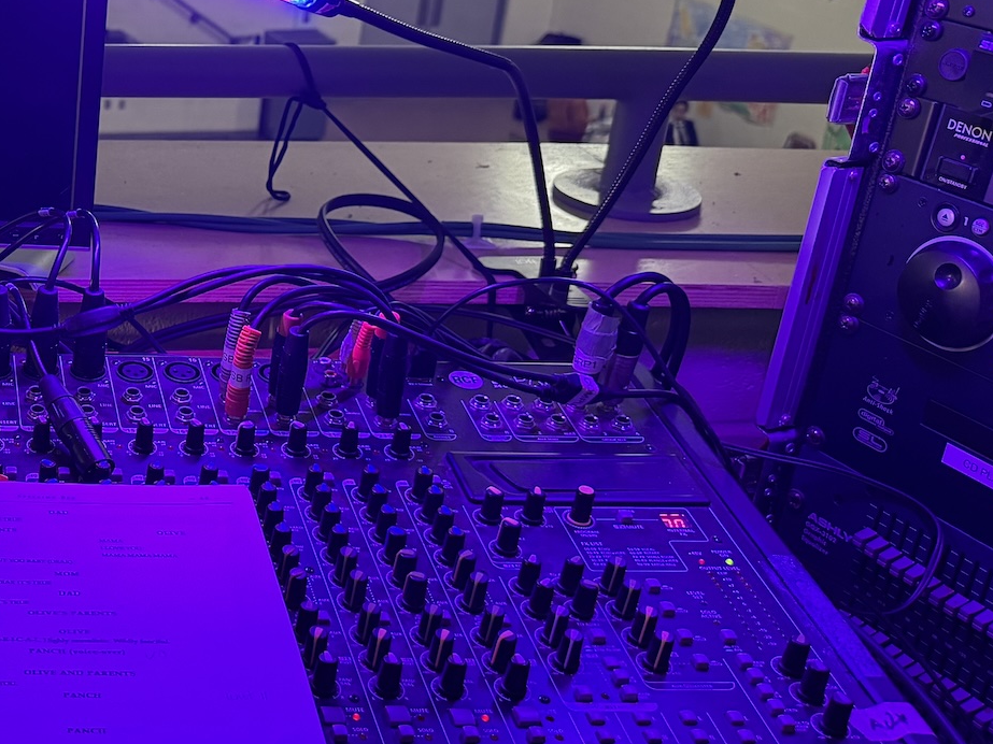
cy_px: 268
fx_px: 1491
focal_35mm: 52
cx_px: -53
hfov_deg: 33.0
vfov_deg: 27.9
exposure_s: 1/60
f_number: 1.78
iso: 400
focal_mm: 6.76
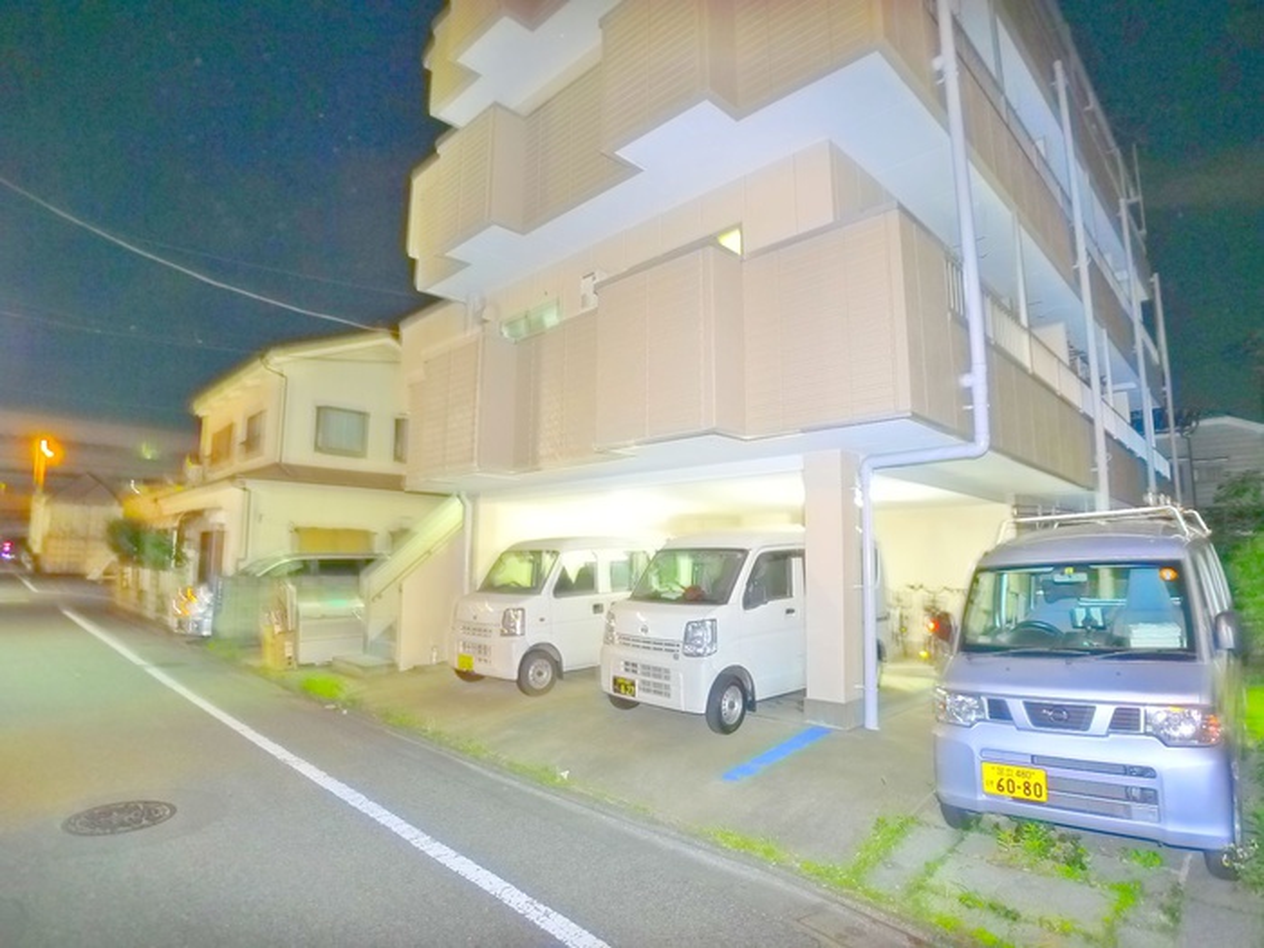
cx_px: 632
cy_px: 474
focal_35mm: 24
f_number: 2
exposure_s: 1/2
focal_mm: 5.1
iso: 400
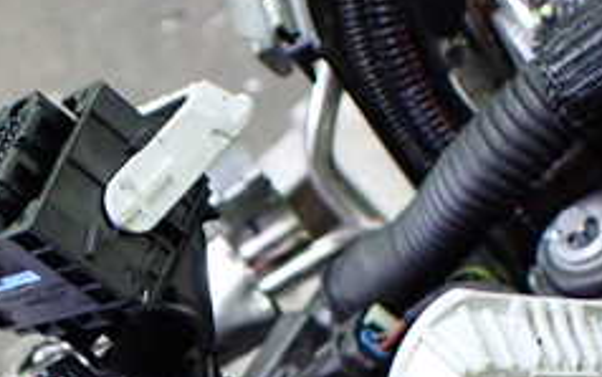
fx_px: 1313
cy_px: 496
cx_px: 91
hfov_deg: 25.2
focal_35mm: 80
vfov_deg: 15.5
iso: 800
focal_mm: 5.4
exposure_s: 1/80
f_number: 2.3
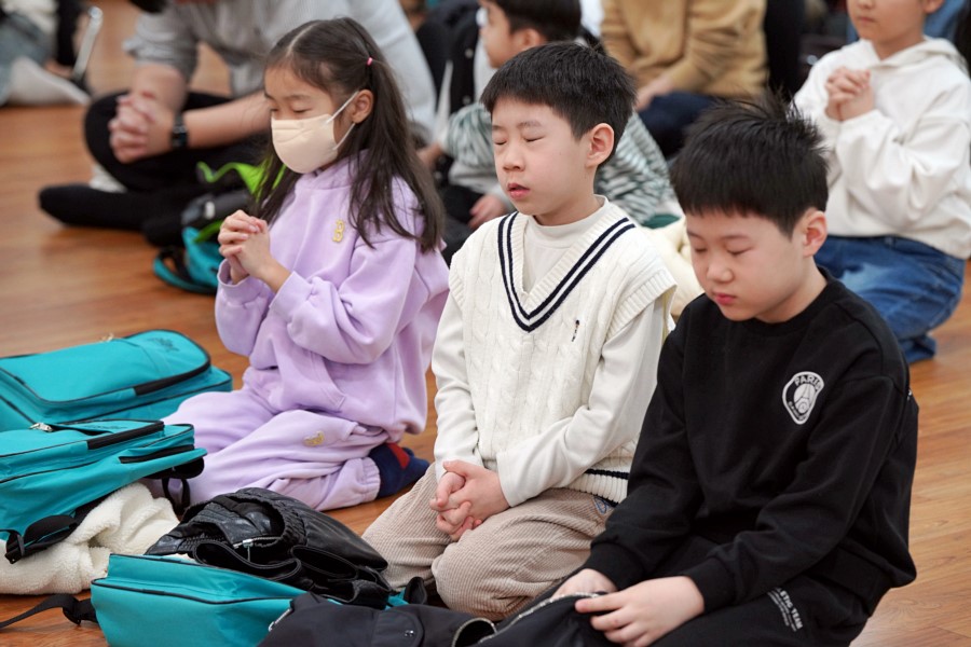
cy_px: 324
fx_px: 3290
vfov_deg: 11.2
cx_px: 486
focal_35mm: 122
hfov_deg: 16.8
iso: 1600
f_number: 4
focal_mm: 122
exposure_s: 1/160
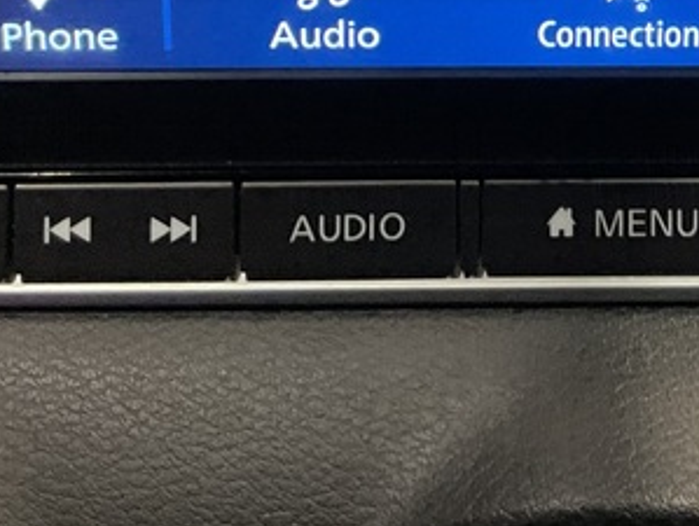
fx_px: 1880
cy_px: -285
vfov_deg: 14.7
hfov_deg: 20.7
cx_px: 605
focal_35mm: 93
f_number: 1.8
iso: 200
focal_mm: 3
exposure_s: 1/60
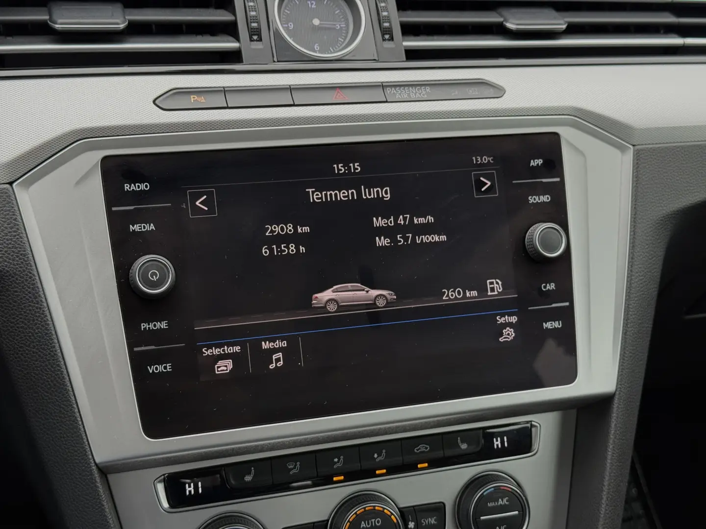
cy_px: 264
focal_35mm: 48
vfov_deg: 30.3
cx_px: 353
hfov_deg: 39.7
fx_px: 979
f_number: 1.78
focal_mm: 6.76
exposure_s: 1/104
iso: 100
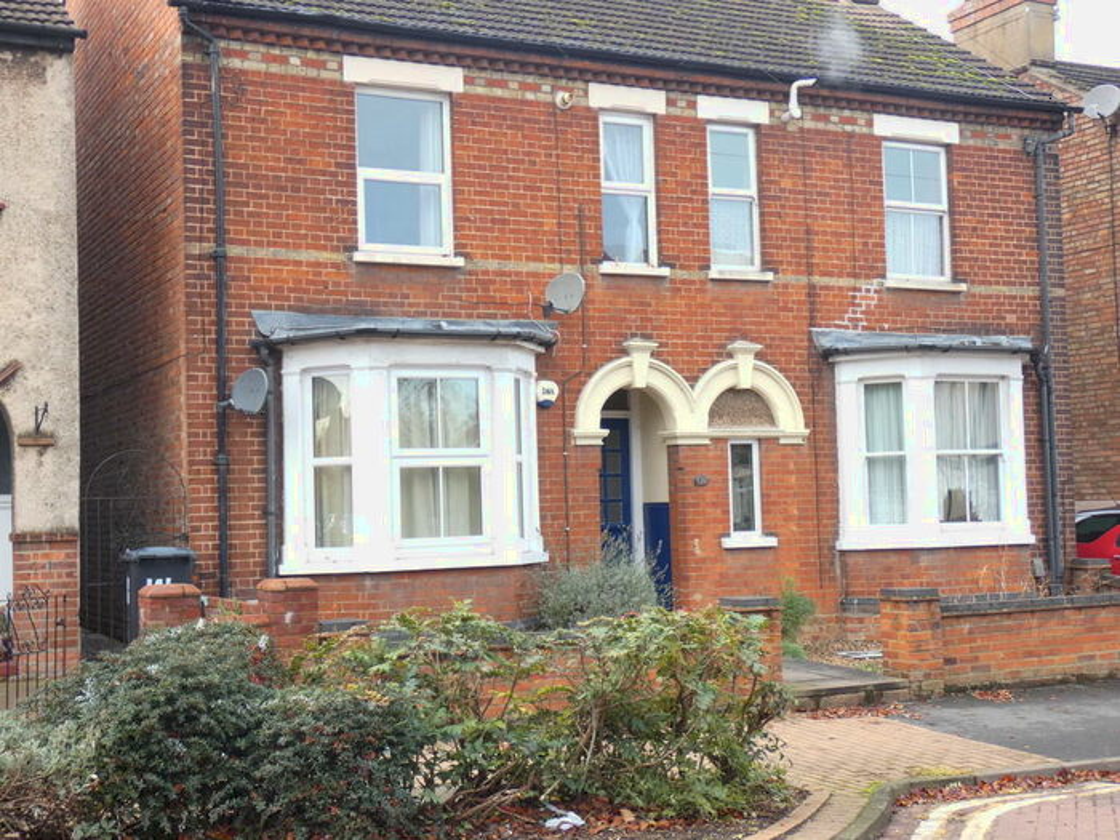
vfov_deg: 30.3
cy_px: 420
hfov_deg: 39.7
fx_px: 1553
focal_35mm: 48
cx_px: 560
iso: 100
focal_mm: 8.6
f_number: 3.8
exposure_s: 1/80
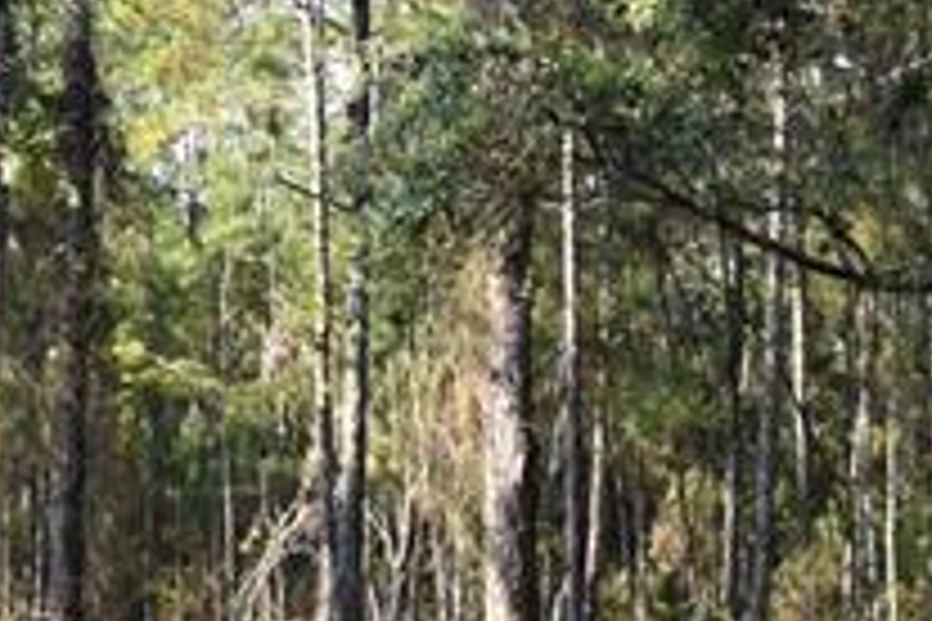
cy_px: -20
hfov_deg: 17.2
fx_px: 3081
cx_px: 297
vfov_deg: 11.4
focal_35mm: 119
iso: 1250
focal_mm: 24
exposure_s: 1/400
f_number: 10
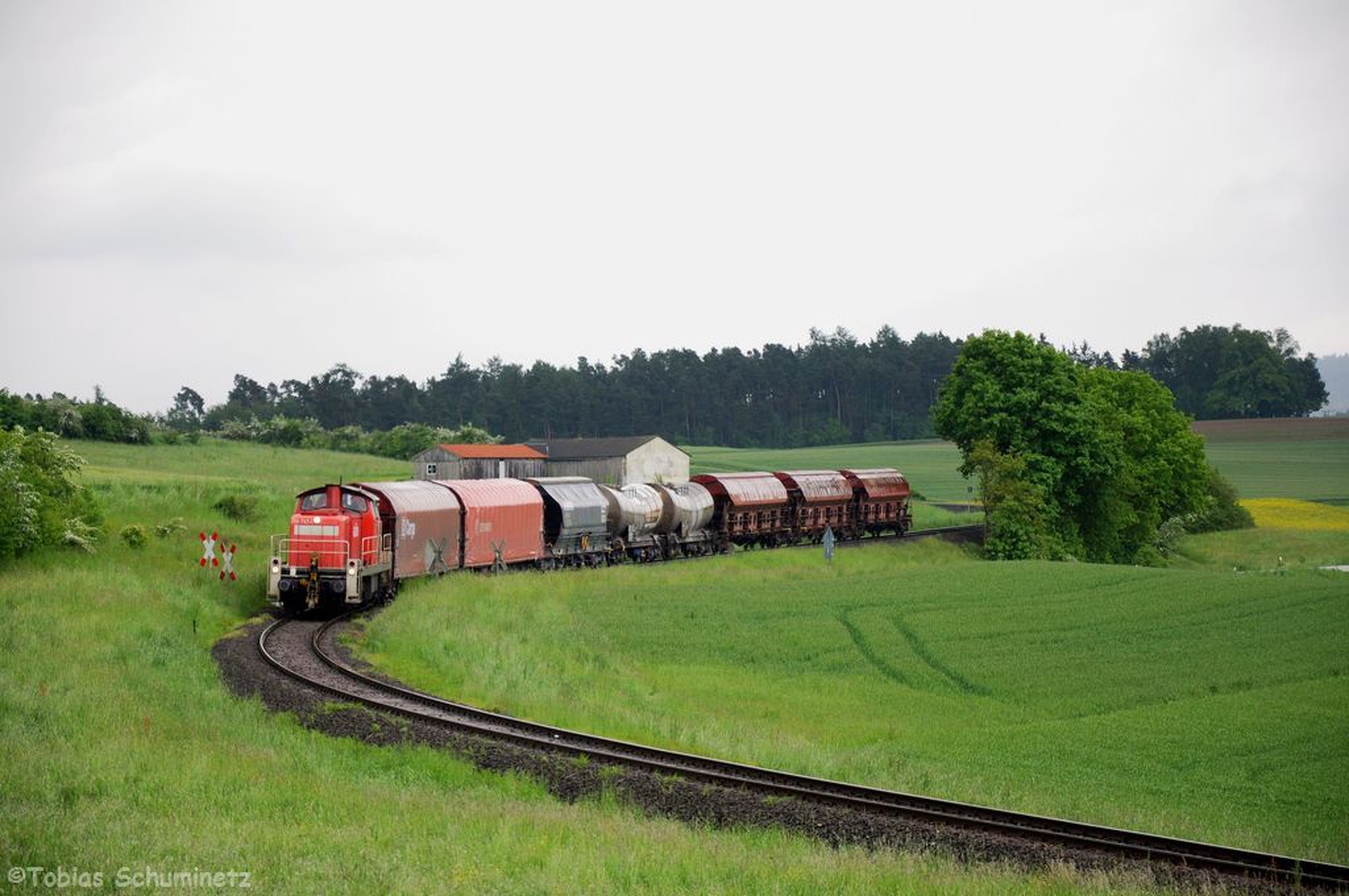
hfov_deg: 14.9
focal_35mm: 138
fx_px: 5165
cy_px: 448
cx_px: 674
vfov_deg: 9.9
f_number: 5.6
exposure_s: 1/320
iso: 400
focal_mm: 92
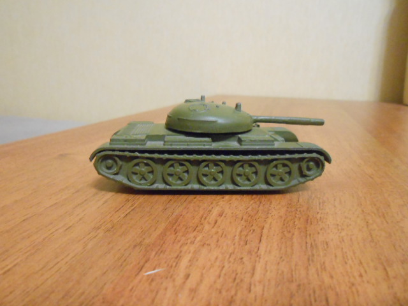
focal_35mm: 26
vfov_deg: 53.1
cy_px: 153
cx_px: 204
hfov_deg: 67.3
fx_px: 306
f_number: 3.5
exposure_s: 1/6
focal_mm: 4.6
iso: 800
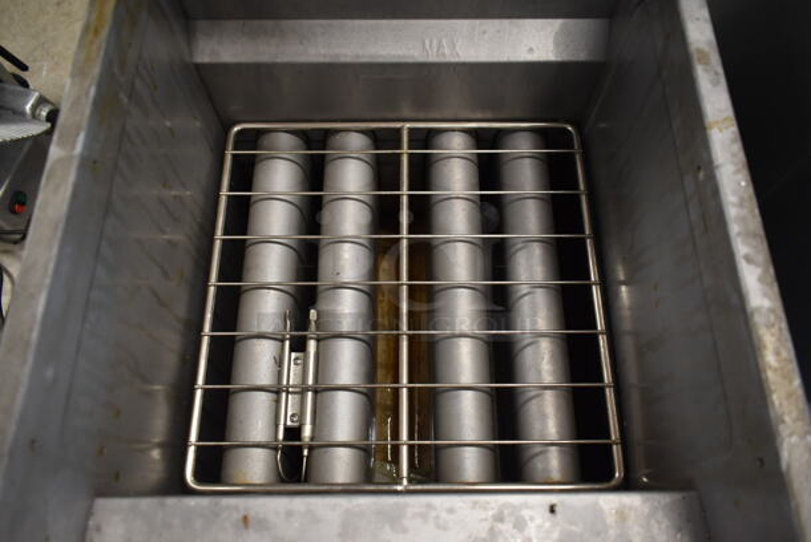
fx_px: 609
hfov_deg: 67.3
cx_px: 406
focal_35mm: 27
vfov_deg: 48.0
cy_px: 271
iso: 800
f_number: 3.5
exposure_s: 1/30
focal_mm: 18
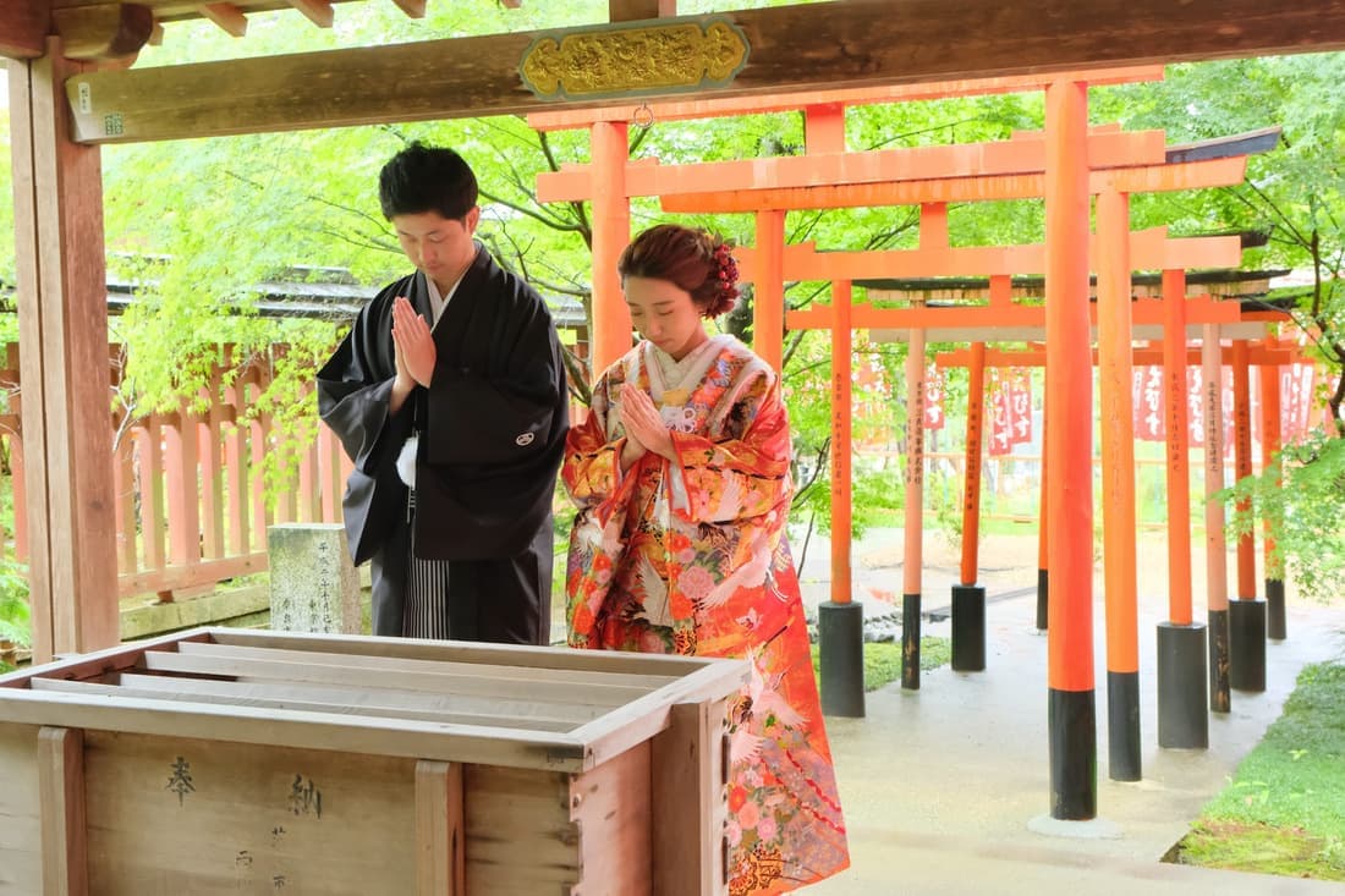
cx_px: 672
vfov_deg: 32.6
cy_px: 448
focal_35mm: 41
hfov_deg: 47.4
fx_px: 1531
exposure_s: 1/50
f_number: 5.6
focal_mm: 27.5
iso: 3200
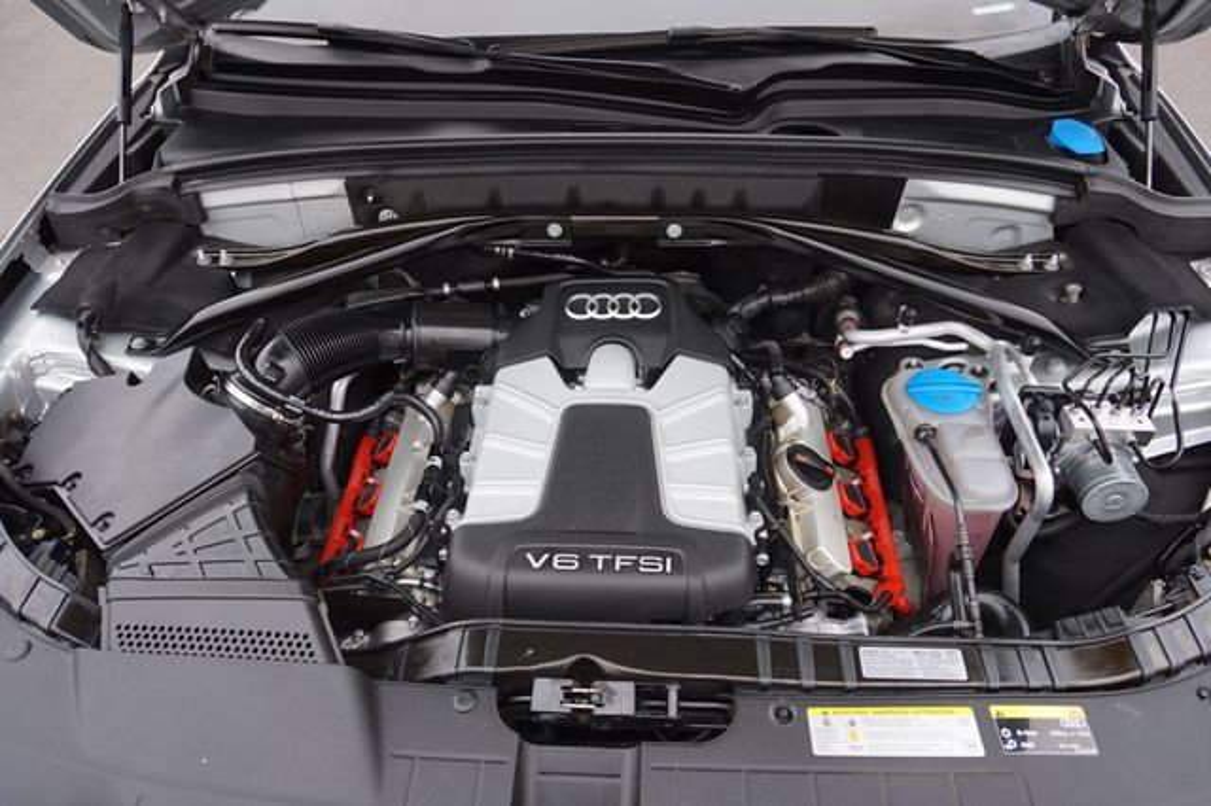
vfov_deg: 53.1
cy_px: 403
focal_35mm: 24
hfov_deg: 73.8
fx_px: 807
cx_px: 606
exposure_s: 1/60
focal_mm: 16
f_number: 4.5
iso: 100
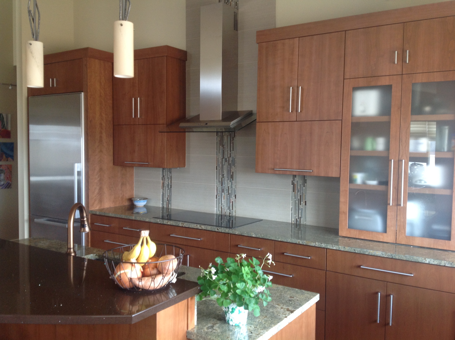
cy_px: 170
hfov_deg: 52.7
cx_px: 228
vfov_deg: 40.6
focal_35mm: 35
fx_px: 459
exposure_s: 1/15
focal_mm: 4.28
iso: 80
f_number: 2.4
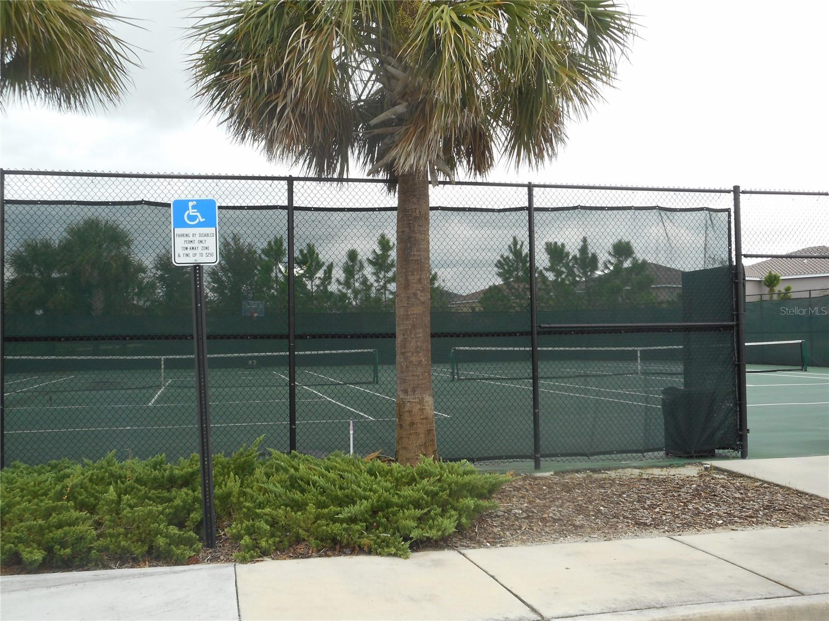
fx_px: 934
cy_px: 310
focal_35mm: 39
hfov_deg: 47.9
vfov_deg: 36.8
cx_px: 414
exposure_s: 1/160
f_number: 4.5
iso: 80
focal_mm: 6.9
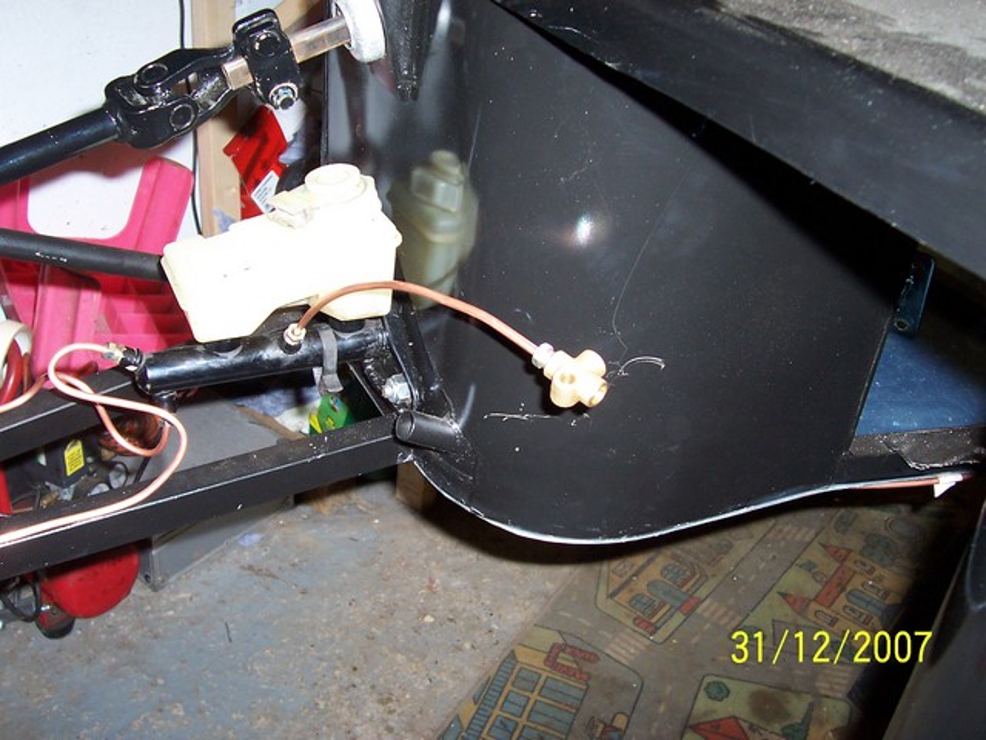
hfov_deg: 50.1
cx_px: 493
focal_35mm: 37
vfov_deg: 38.7
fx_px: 1054
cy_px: 370
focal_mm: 5.6
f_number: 2.8
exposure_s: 1/60
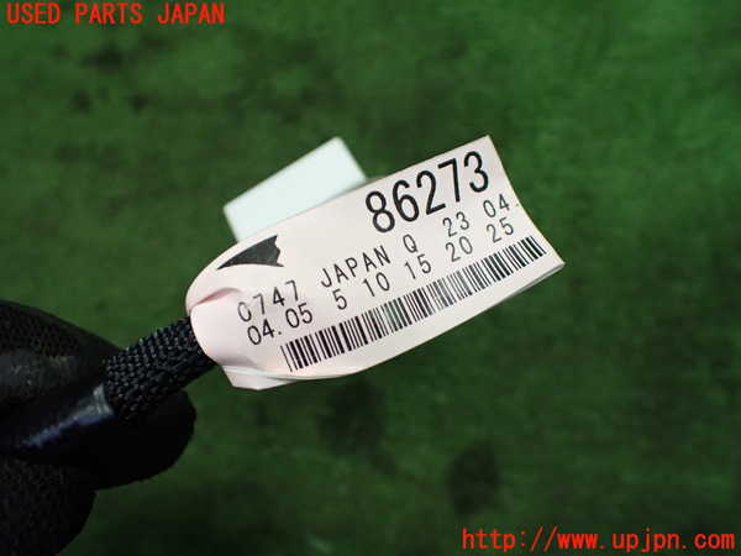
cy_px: 278
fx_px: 642
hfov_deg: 60.0
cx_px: 370
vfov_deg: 46.8
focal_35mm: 30
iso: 400
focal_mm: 5.4
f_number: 2.3
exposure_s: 1/125
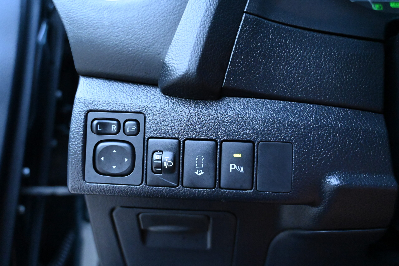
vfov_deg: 45.7
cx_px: 200
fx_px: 316
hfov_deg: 64.6
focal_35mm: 28
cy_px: 133
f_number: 4
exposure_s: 1/400
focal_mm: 28.5
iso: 18000
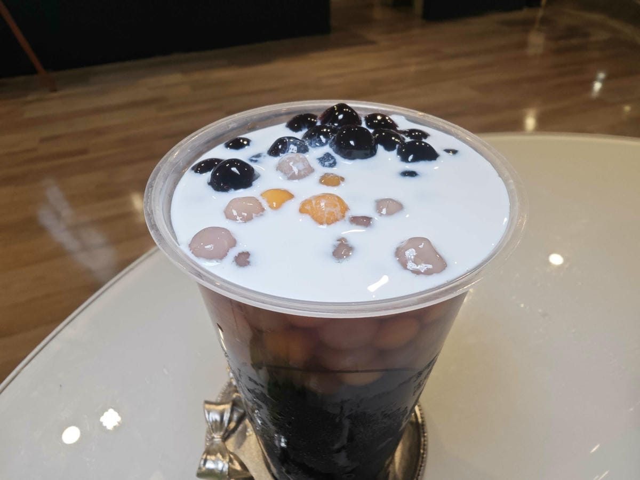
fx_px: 425
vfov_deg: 58.9
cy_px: 240
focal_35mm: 23
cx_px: 320
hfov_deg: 73.9
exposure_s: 1/120
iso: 80
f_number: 1.8
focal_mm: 2.03
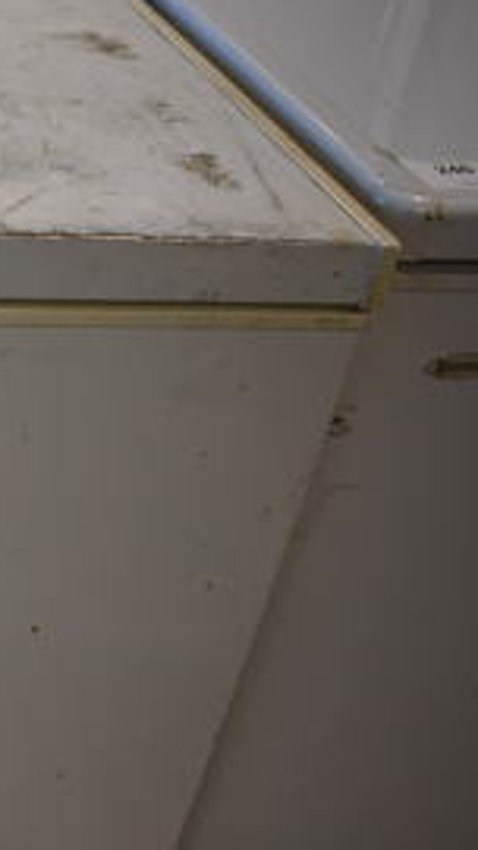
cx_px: -469
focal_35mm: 71
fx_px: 1599
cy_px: 535
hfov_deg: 14.3
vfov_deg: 29.6
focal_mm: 20
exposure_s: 1/250
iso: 800
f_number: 3.5
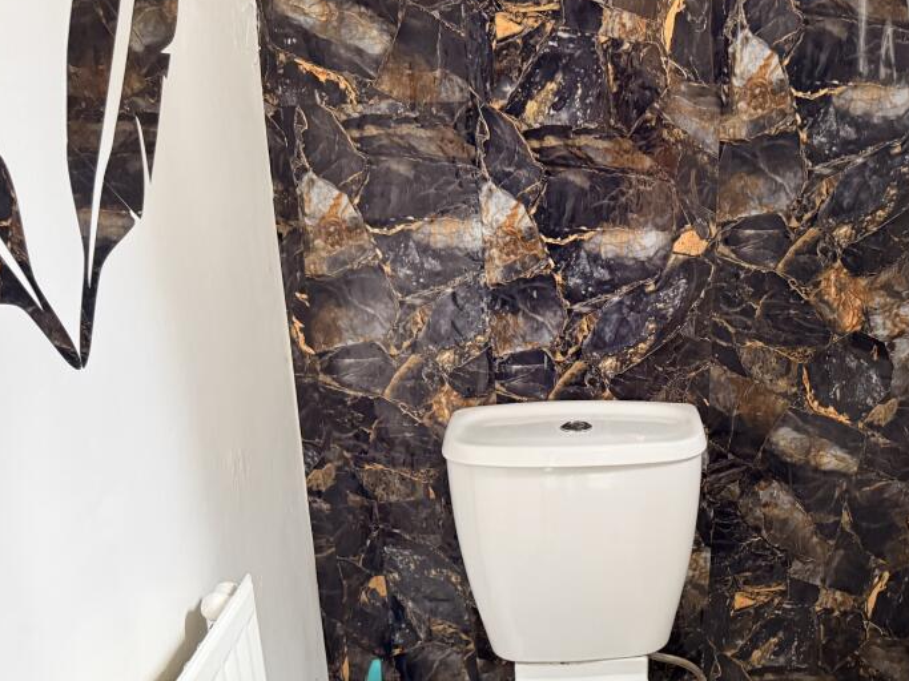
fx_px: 945
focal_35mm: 36
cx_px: 667
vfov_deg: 39.4
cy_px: 427
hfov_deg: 49.6
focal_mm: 6.76
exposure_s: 1/50
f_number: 1.78
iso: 500
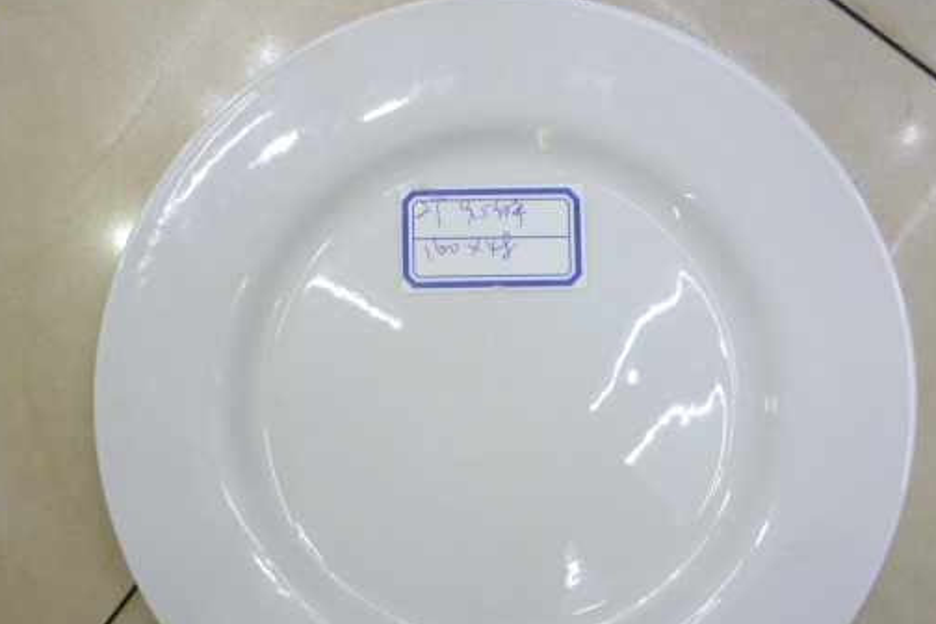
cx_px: 453
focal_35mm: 37
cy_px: 392
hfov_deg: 51.9
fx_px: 962
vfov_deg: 35.7
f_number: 3.1
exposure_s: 1/50
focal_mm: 5
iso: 400
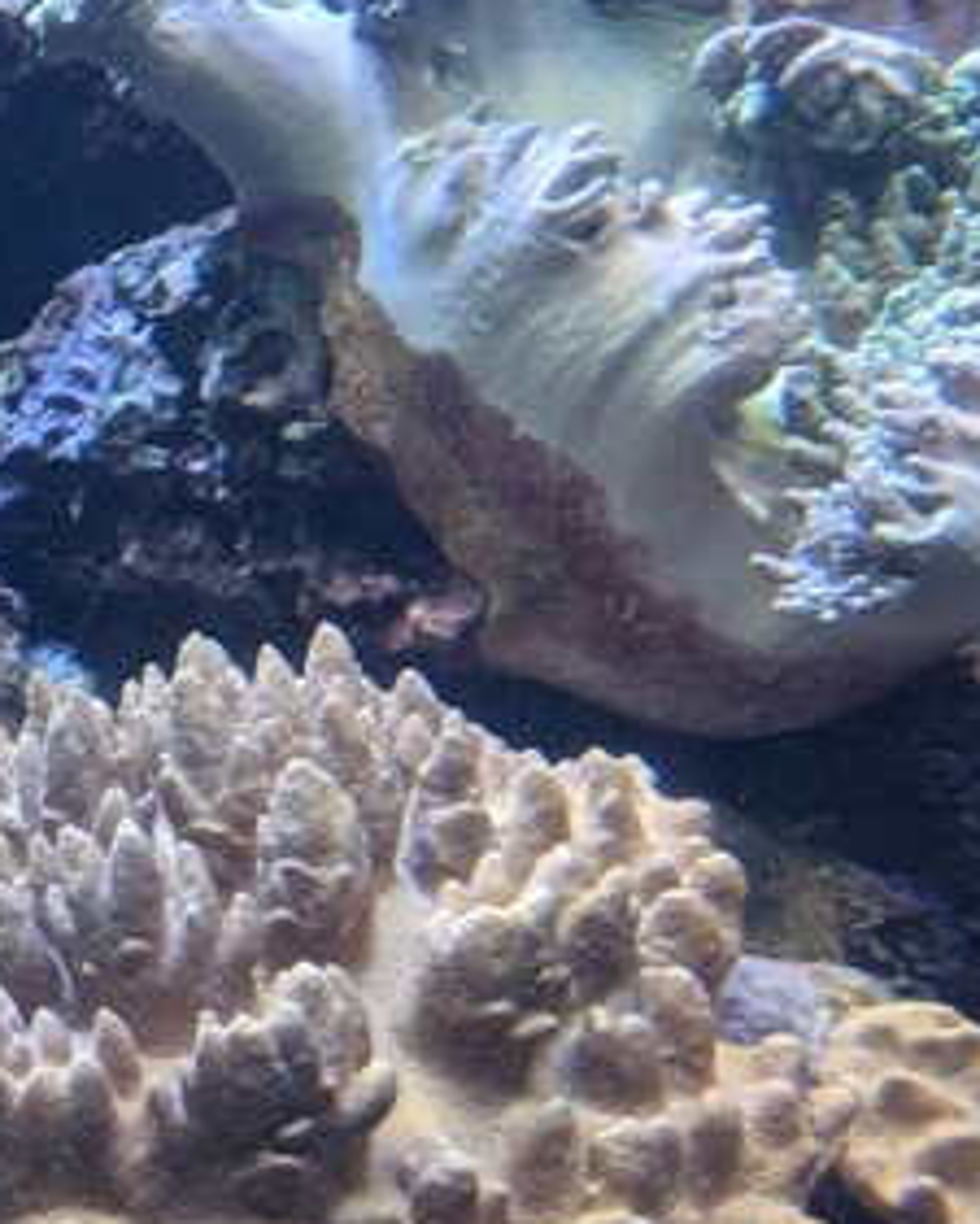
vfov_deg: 25.4
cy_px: 666
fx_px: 2718
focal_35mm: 75
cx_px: -370
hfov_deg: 18.7
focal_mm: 4.38
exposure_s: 1/121
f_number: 1.73
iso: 49
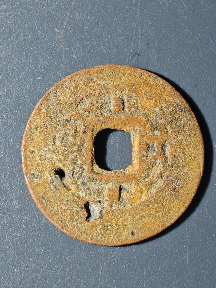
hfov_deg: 14.0
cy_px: 144
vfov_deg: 18.5
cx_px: 108
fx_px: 882
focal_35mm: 106
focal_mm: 9
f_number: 2
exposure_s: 1/95
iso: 250
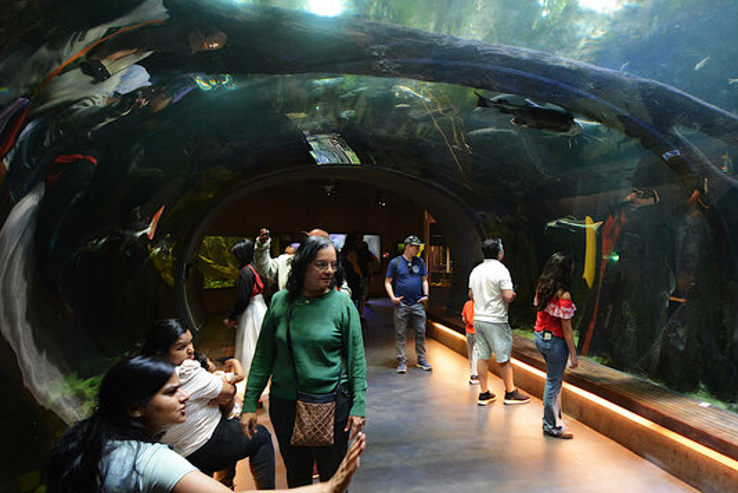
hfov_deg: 89.7
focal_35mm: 18
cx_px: 407
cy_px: 208
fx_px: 369
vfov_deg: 67.1
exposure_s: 1/30
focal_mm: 10
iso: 1250
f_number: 4.5
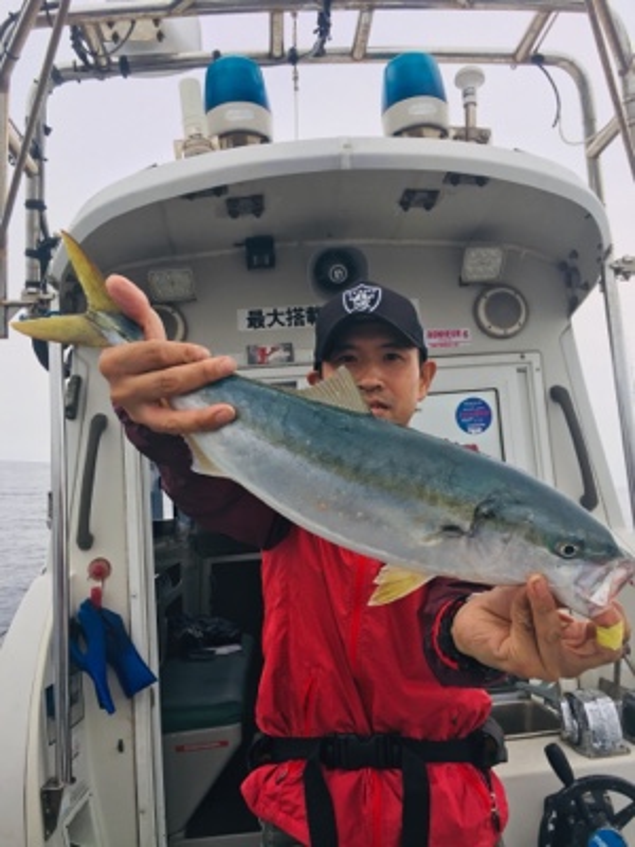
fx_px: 709
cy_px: 424
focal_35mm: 29
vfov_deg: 61.7
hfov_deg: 48.2
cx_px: 318
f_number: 2.2
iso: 25
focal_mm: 4.15
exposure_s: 1/472
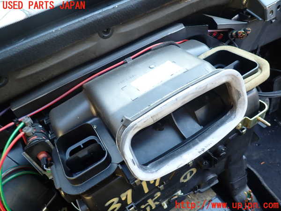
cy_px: 106
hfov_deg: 69.4
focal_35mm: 25
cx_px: 140
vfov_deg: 54.9
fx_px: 203
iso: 200
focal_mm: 4.5
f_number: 2
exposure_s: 1/50
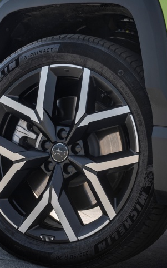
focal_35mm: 92
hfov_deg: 14.1
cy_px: 109
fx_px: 670
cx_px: 130
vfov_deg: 22.5
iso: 64
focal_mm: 34
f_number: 6.3
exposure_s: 1/200
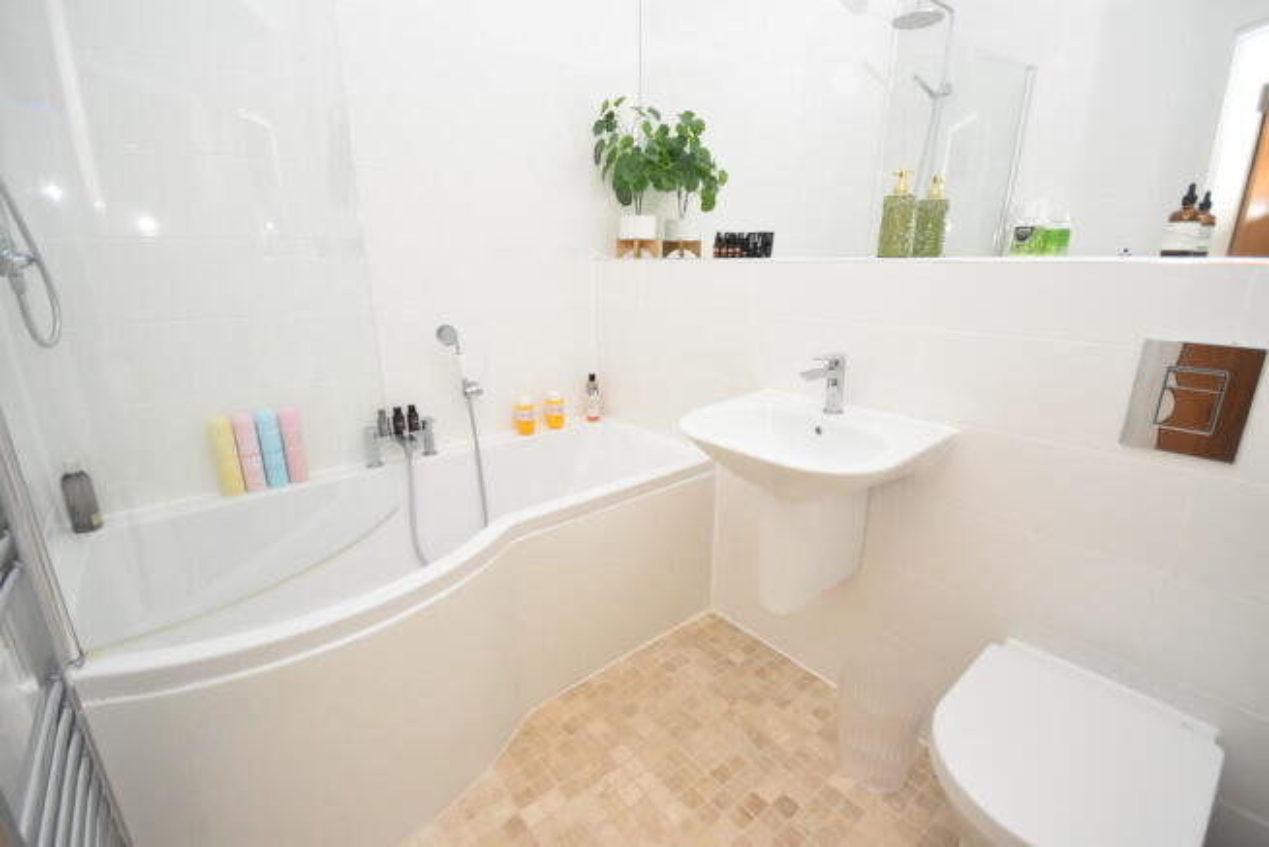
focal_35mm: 15
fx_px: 529
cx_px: 634
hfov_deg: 100.4
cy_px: 424
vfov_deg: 77.4
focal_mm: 10
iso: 1400
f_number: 4
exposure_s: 1/60
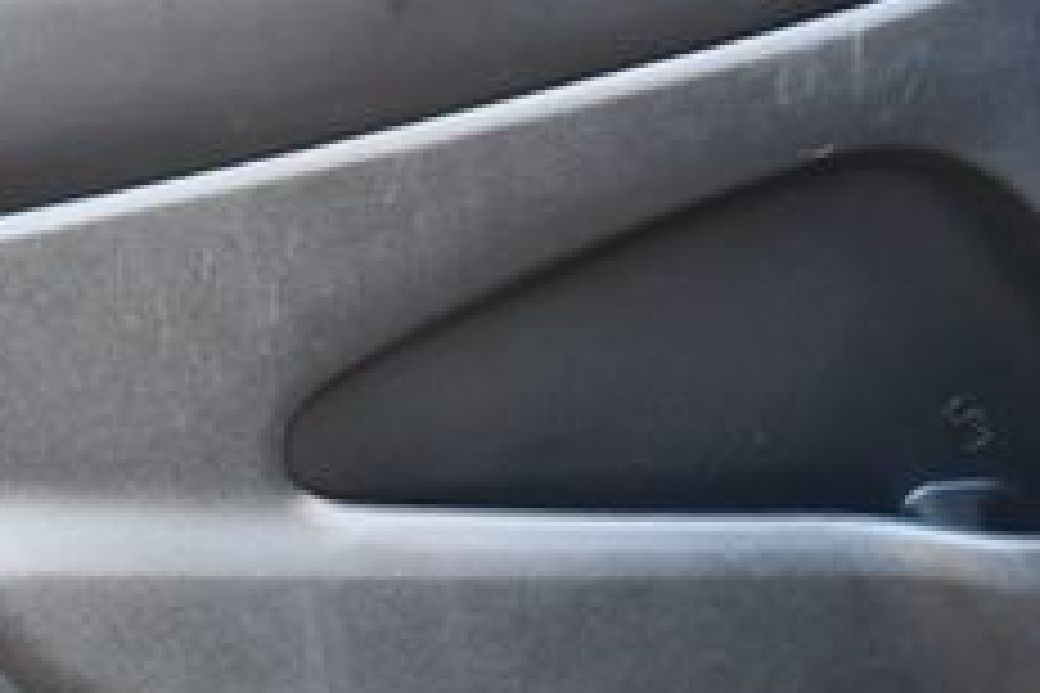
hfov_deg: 24.4
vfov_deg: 16.3
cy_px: 90
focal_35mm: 83
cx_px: 653
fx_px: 2398
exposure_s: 1/125
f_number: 3.8
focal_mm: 20
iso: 1400
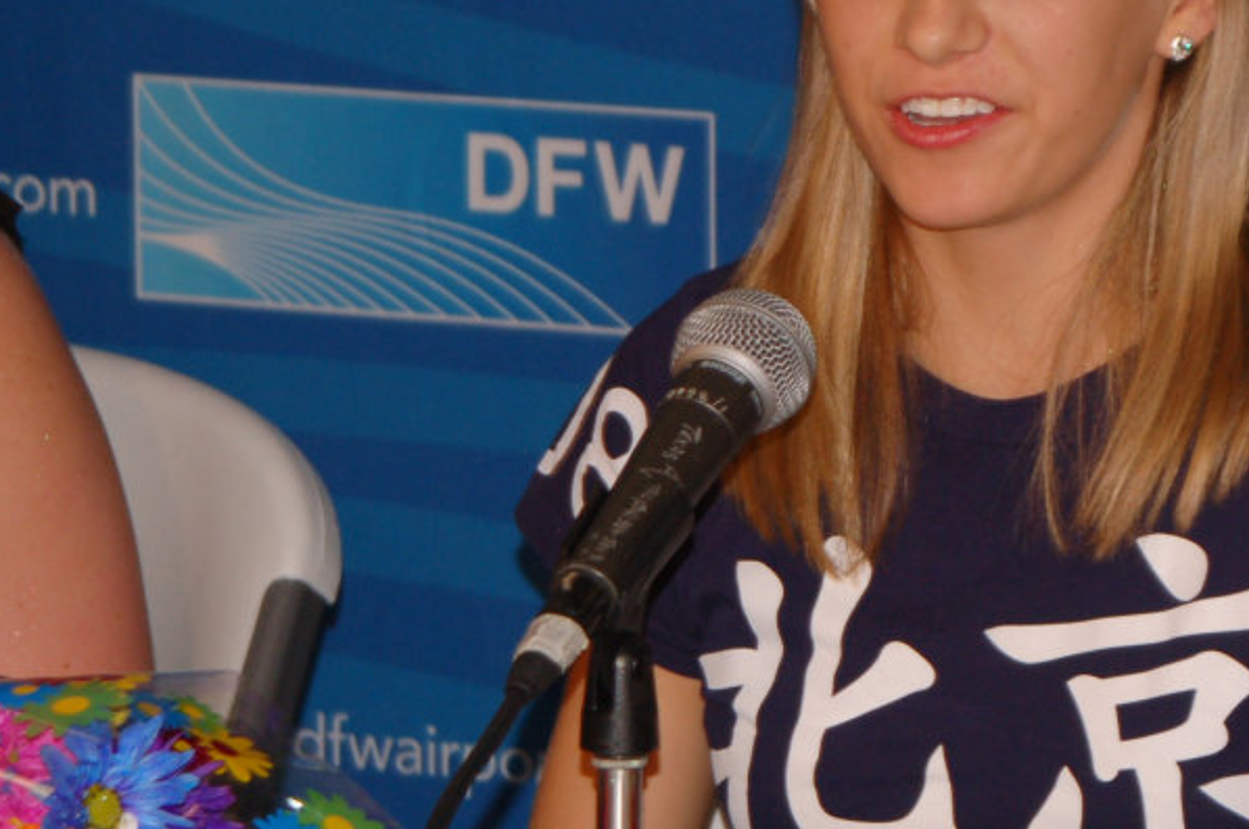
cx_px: 1326
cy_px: 364
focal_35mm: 273
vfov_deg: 5.0
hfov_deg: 7.5
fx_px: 9461
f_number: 5.3
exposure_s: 1/60
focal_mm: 85
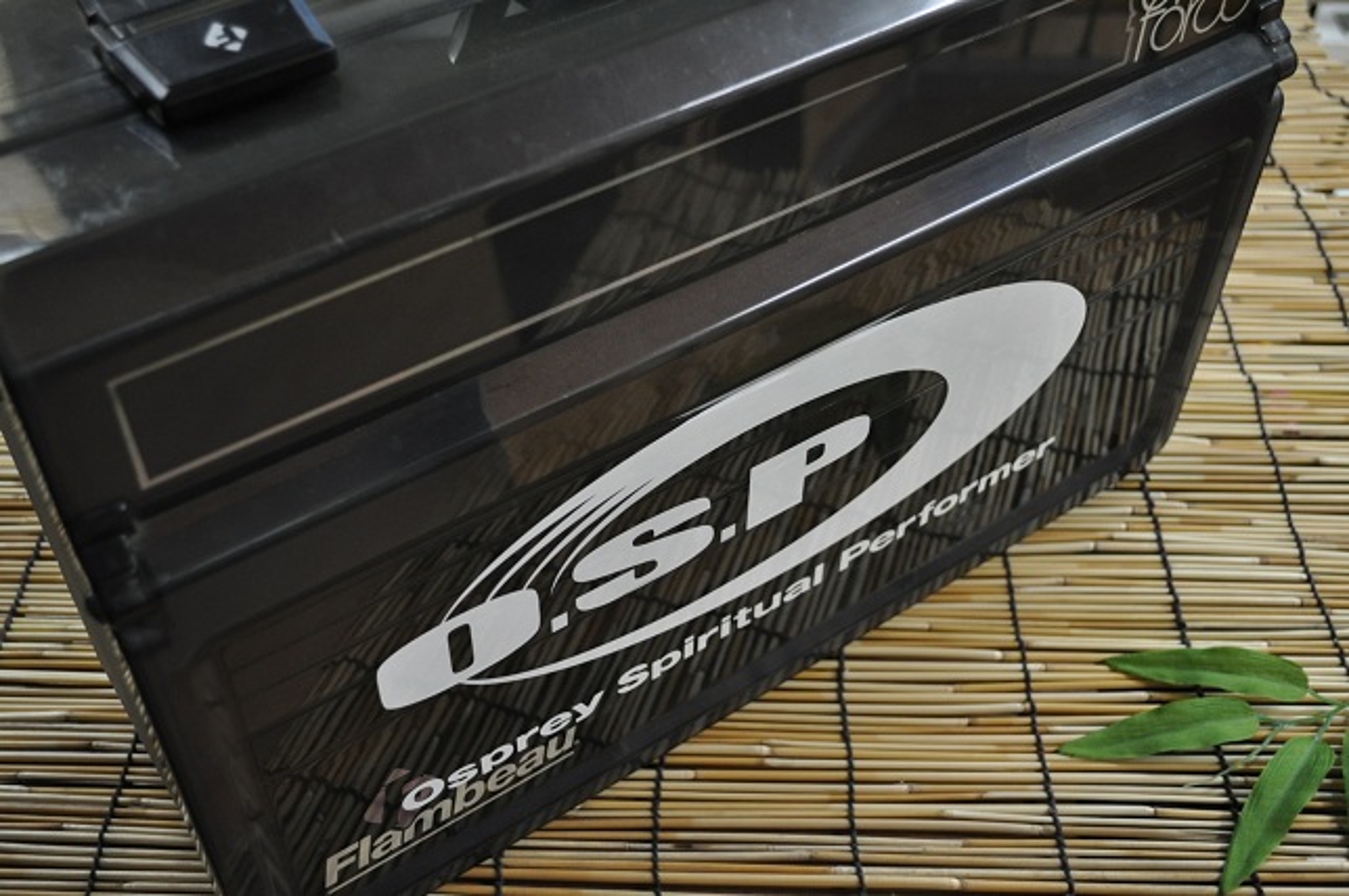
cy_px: 448
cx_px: 674
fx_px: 1572
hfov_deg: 46.4
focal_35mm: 42
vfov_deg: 31.8
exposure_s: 1/40
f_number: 4.5
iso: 800
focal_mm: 28
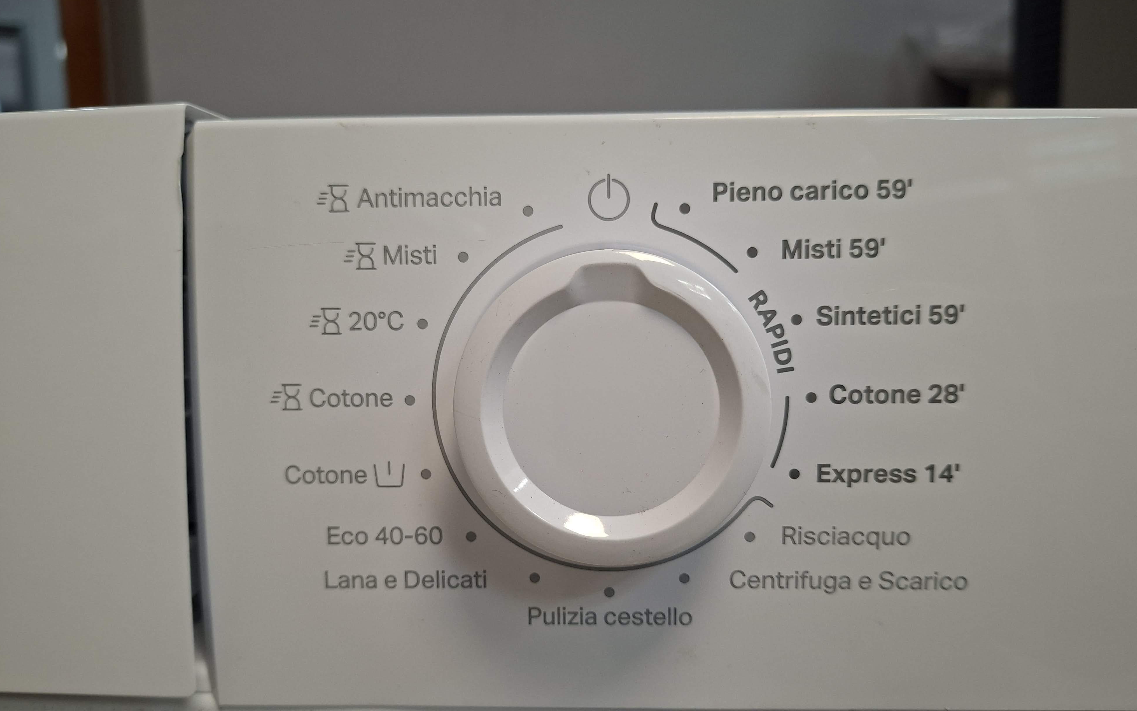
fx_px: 775
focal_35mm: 25
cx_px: 579
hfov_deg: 72.5
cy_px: 388
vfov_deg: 49.2
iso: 250
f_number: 1.8
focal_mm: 5.54
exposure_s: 1/100
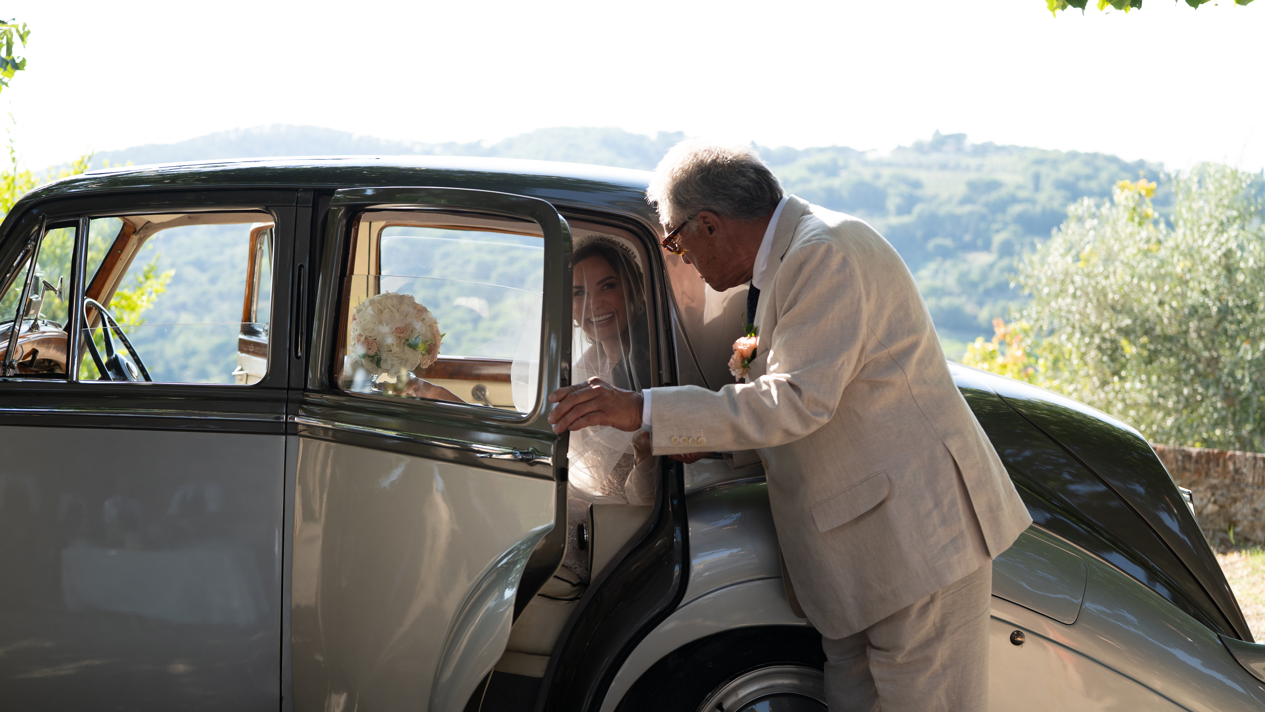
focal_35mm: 53
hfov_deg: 39.2
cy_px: 358
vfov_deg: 22.6
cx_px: 629
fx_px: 1778
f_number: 2.8
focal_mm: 50
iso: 160
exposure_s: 1/400
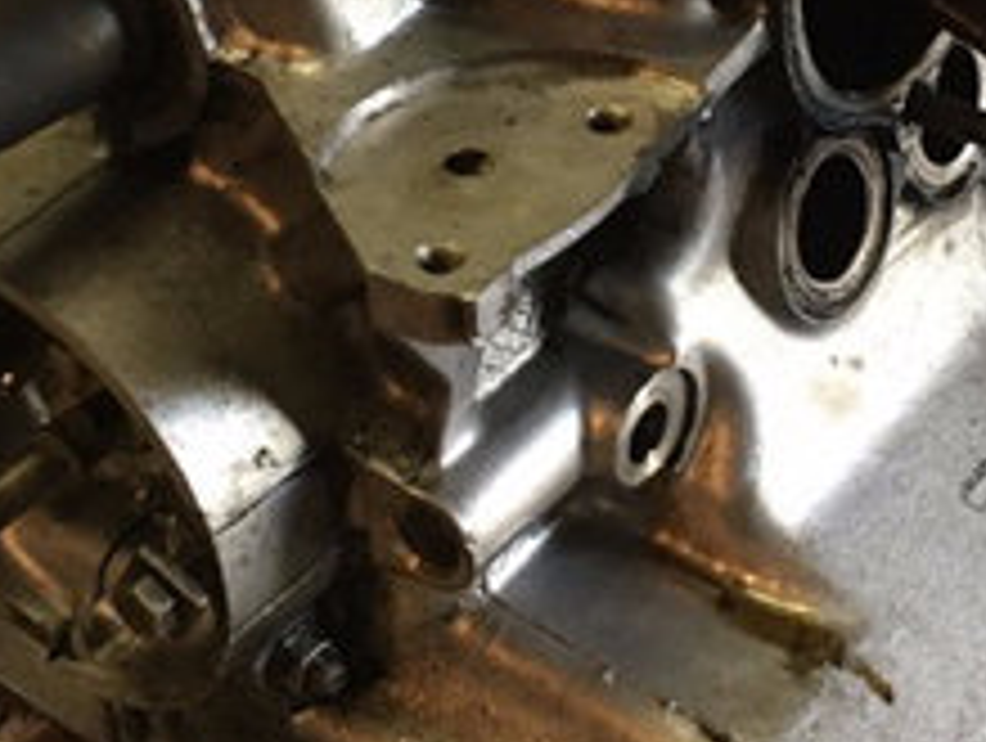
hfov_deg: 22.6
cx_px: 662
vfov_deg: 17.1
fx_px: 2454
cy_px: 139
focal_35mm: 86
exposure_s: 1/33
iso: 160
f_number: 2.2
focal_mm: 4.15
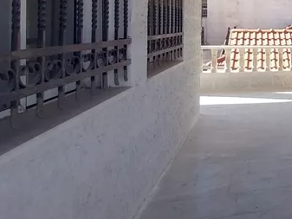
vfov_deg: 37.3
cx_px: 368
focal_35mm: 36
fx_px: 304
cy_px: 26
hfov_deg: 36.4
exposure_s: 1/404
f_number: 2.2
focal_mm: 1.3
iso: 64
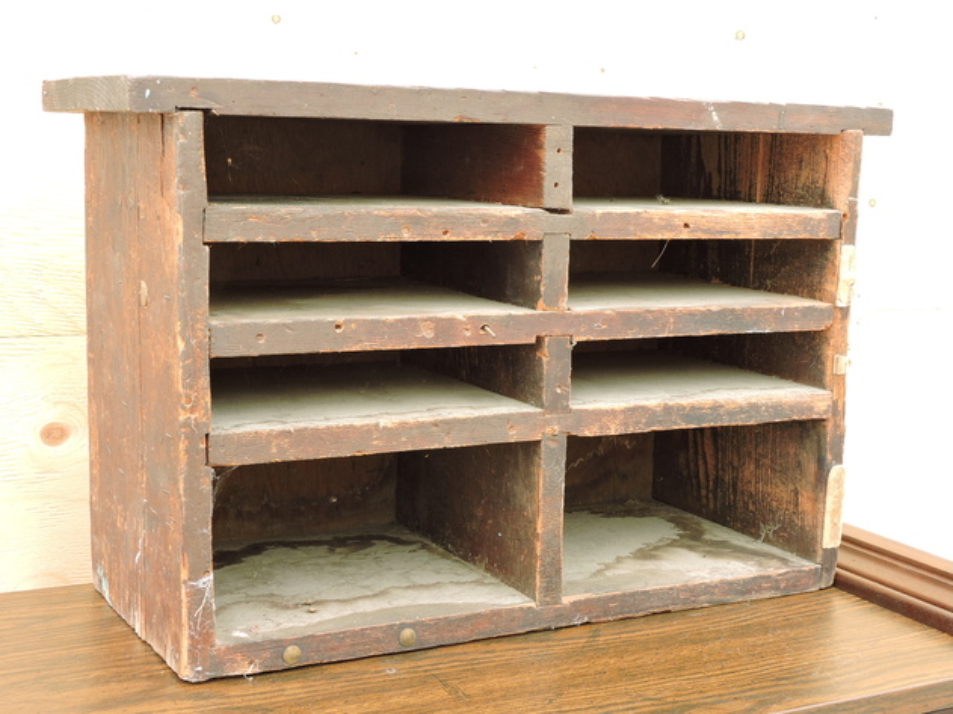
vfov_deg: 26.6
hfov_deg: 34.9
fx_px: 1514
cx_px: 476
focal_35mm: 55
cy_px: 357
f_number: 4
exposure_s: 1/30
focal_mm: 9.9
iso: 100
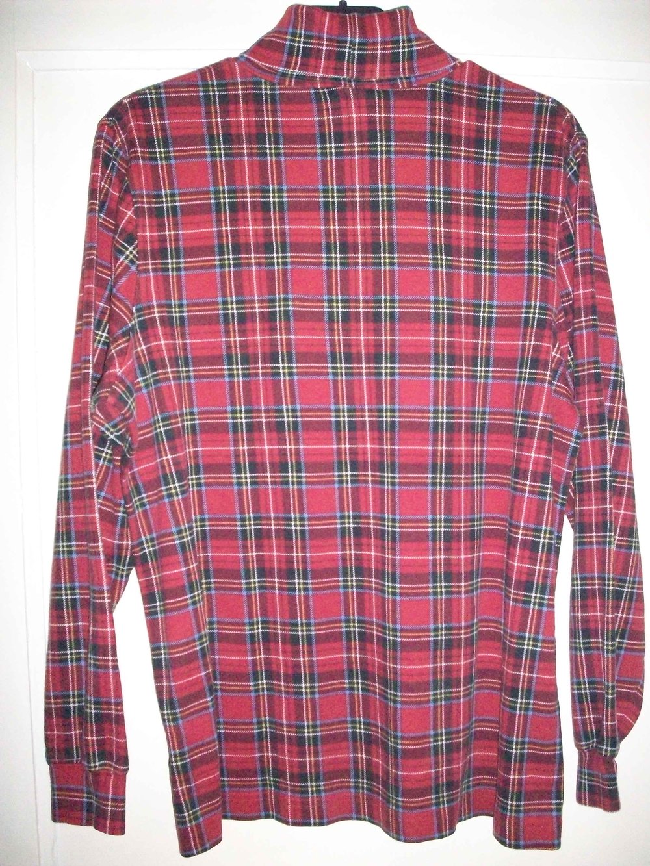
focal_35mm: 37
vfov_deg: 50.1
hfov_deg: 38.7
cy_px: 433
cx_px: 325
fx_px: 926
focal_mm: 6.2
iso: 800
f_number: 2.8
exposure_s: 1/128
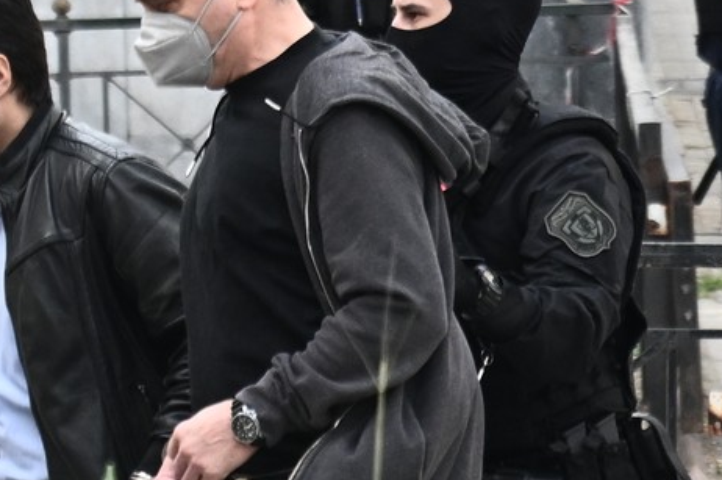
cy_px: 378
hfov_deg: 7.5
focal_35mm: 273
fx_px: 5469
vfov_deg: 5.0
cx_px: 3
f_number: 4
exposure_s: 1/1600
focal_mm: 70
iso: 1250
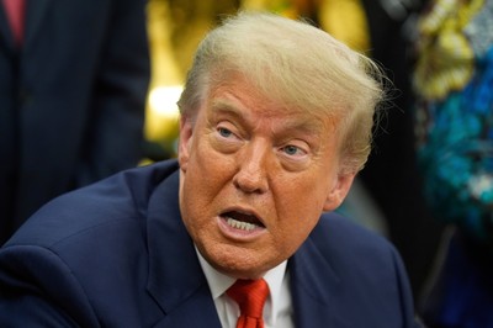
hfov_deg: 10.3
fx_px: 2737
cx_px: 246
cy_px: 164
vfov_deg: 6.9
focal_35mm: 200
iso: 3200
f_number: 4
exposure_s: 1/250
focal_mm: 200
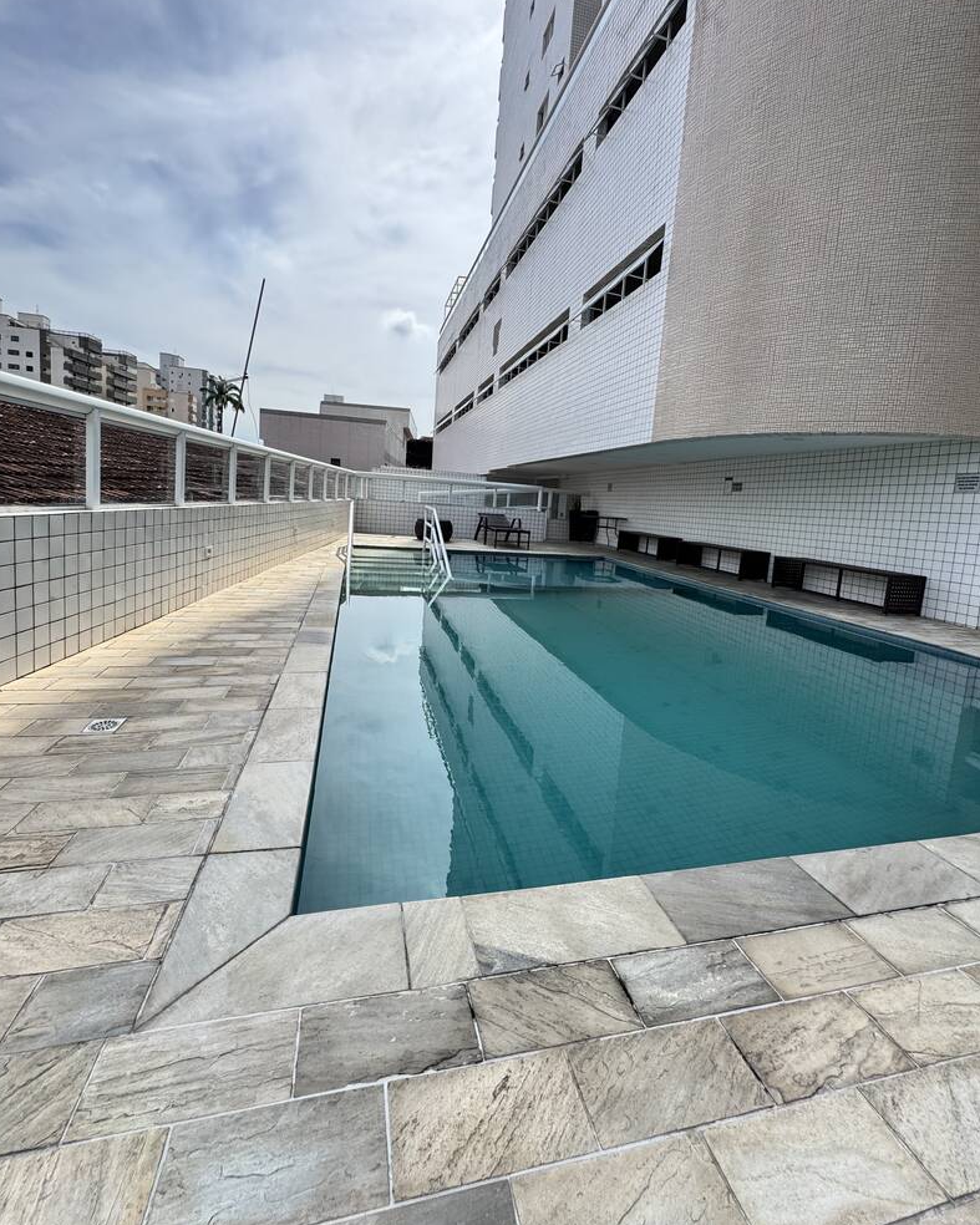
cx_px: 493
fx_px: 544
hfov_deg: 84.0
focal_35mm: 15
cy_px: 558
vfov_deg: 96.5
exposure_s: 1/1395
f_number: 2.2
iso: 50
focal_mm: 2.22
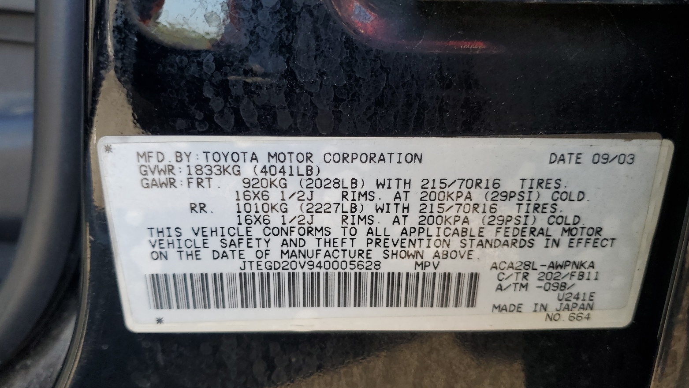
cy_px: 212
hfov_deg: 66.1
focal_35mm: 29
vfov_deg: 40.1
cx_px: 346
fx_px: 530
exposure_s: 1/182
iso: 50
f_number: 1.5
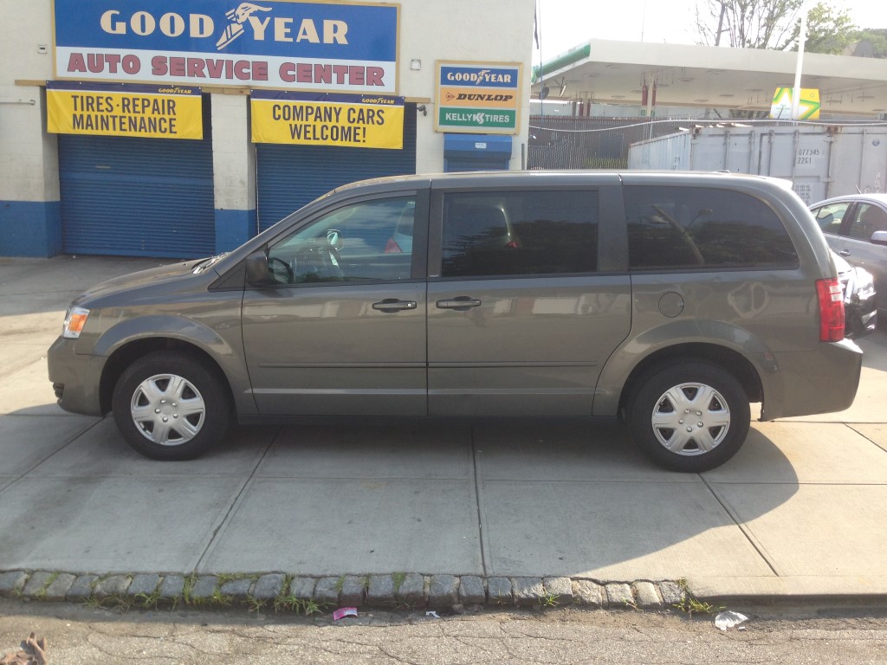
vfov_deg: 42.9
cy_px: 332
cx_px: 444
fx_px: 846
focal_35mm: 33
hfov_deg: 55.4
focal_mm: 4.12
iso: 50
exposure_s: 1/502
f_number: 2.4
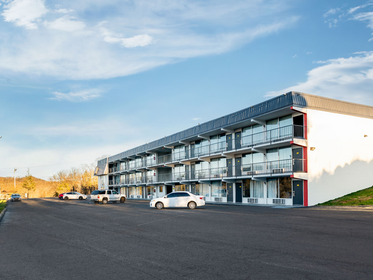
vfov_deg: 52.0
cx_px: 130
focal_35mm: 26
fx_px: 280
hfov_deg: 65.8
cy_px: 188
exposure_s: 1/250
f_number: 8
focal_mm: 17
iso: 250
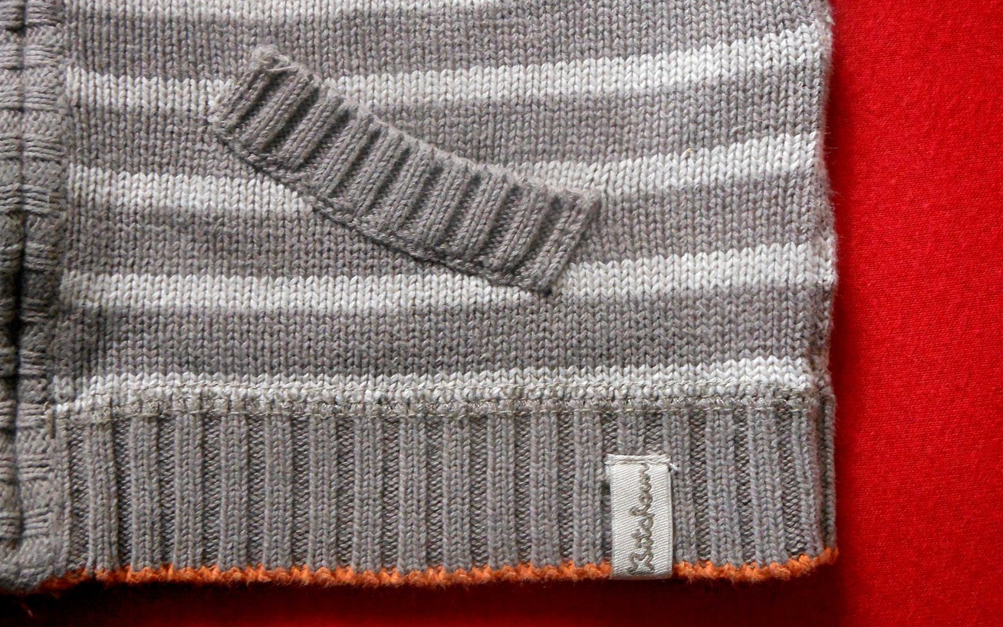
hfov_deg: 37.5
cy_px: 315
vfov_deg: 24.0
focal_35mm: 54
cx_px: 493
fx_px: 1476
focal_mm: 8.9
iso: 400
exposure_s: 1/20
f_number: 4
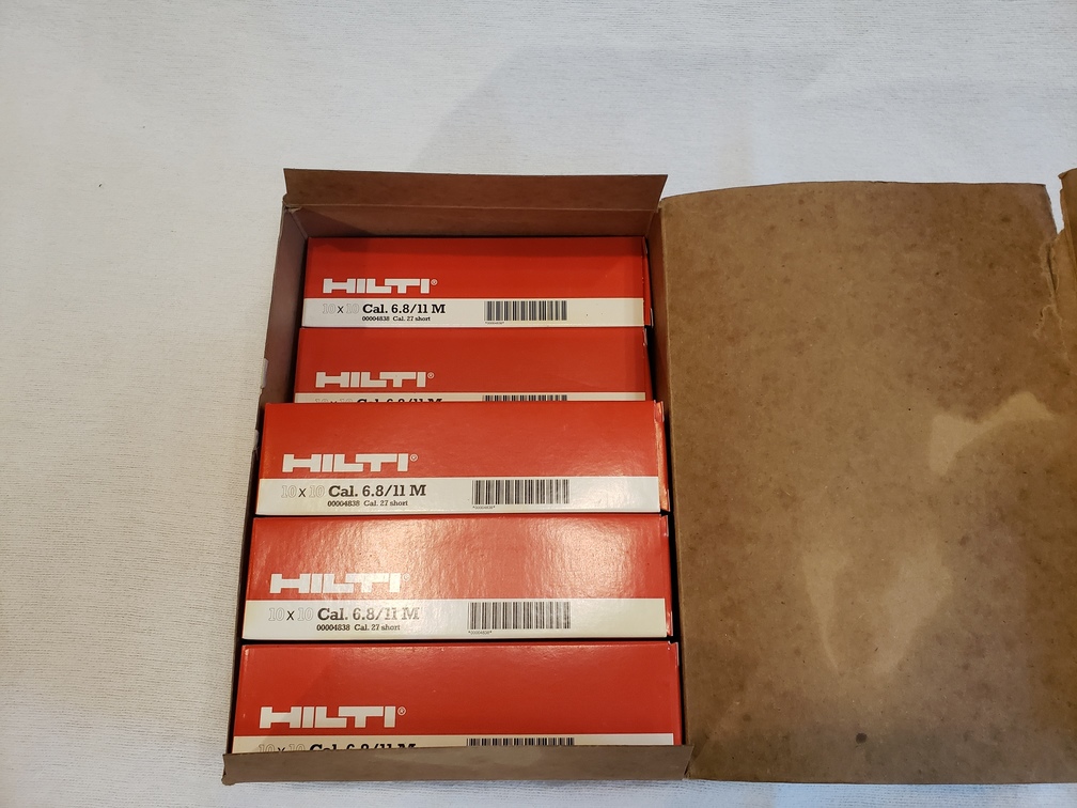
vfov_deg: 53.1
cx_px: 538
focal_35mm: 26
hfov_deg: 67.3
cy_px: 404
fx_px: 809
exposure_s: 1/60
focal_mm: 4.3
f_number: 2.4
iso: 320
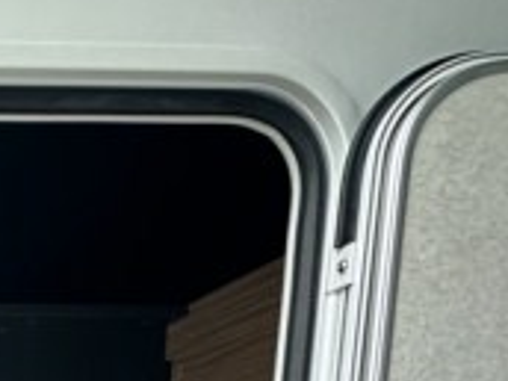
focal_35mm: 52
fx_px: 763
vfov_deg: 21.2
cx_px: -260
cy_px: 641
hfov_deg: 26.4
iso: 320
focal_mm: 2.22
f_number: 2.2
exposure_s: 1/93
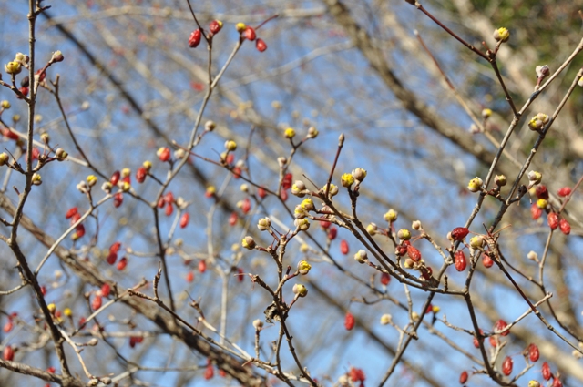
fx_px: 970
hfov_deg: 33.4
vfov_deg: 22.6
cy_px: 194
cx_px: 292
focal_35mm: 60
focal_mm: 40
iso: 200
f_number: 8
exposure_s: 1/250
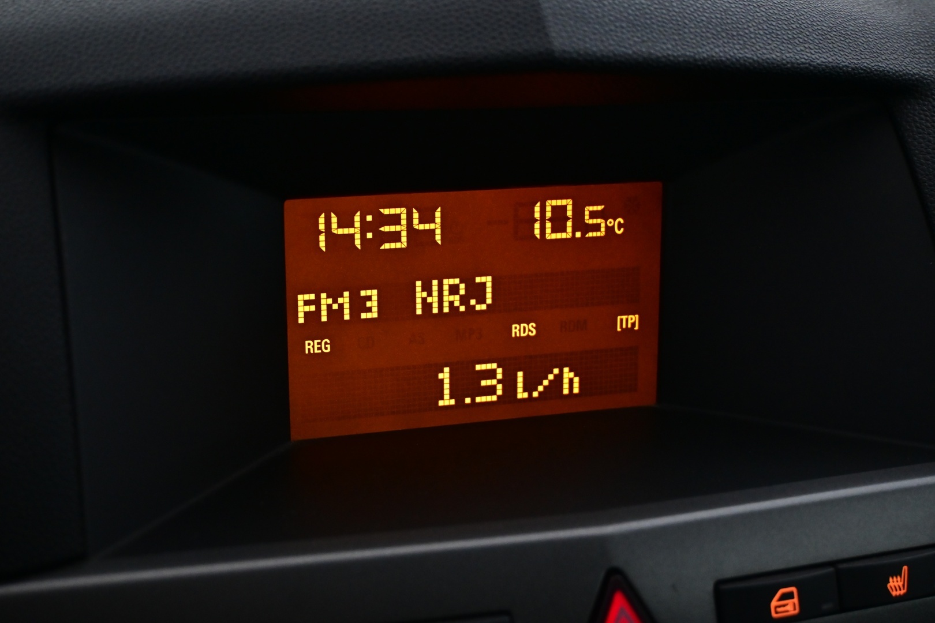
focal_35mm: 54
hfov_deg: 36.9
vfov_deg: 25.1
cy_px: 312
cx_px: 468
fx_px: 1402
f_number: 5.3
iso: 1400
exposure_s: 1/25
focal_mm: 36
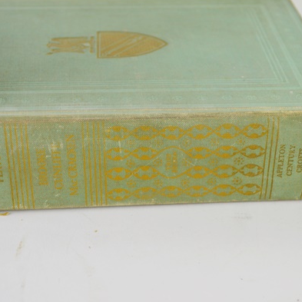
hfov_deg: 23.4
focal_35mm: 74
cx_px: 154
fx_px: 730
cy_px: 149
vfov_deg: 23.4
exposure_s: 1/125
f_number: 5.6
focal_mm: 38
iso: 360
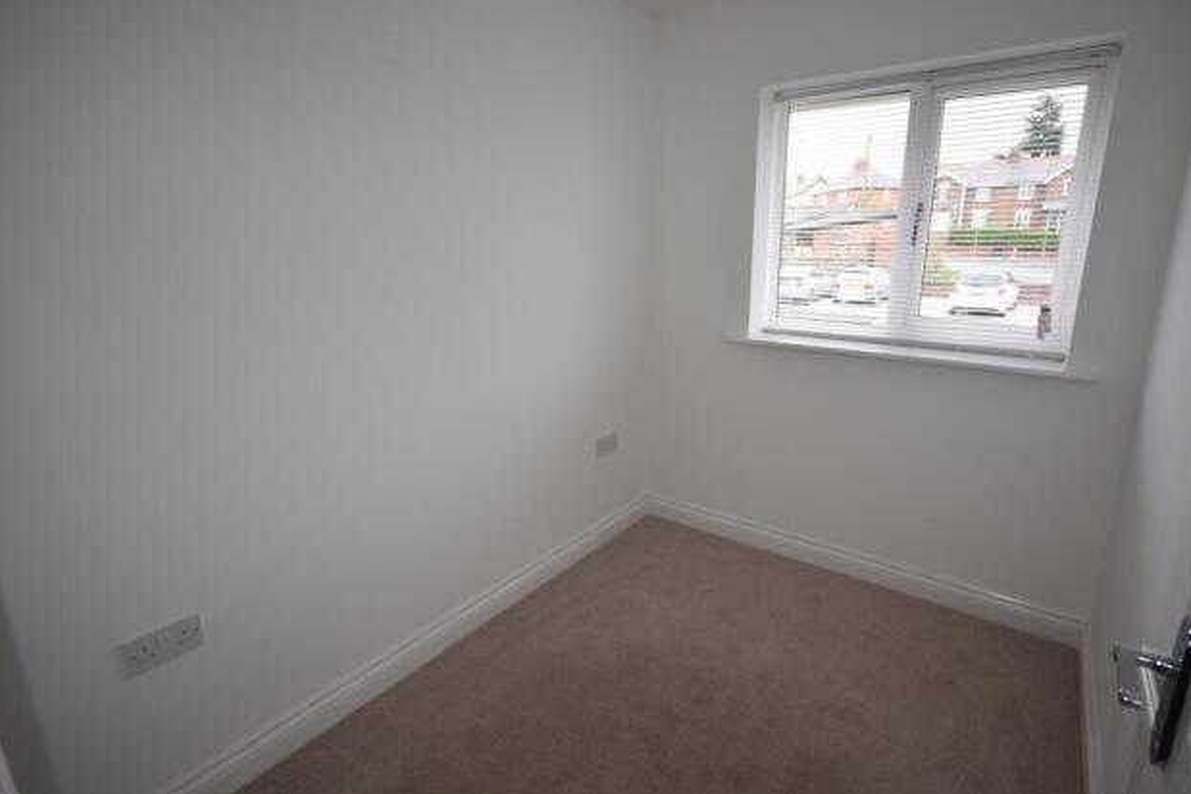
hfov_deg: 89.1
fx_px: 604
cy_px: 382
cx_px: 628
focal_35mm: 18
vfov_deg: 66.6
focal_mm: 11.5
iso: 800
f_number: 5.6
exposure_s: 1/125
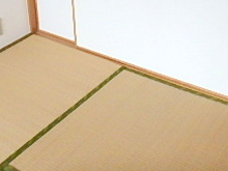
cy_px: -59
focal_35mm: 61
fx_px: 402
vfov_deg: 21.4
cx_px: 195
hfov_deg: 30.6
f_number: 3.5
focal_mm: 3.7
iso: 320
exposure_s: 1/30
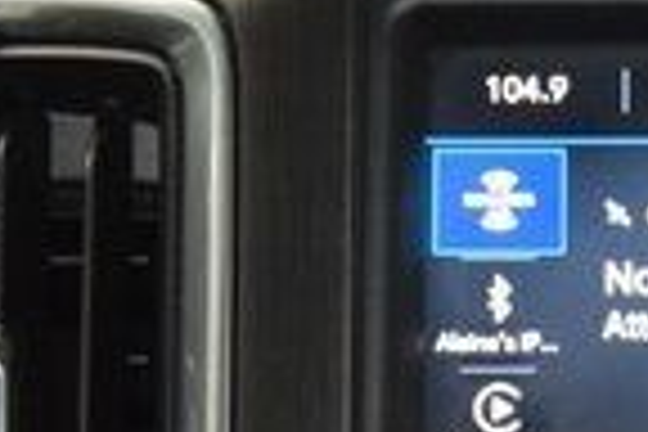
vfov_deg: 4.2
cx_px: 976
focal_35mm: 320
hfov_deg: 6.4
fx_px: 5760
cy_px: 839
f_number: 4.5
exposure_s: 1/50
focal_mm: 48
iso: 2500
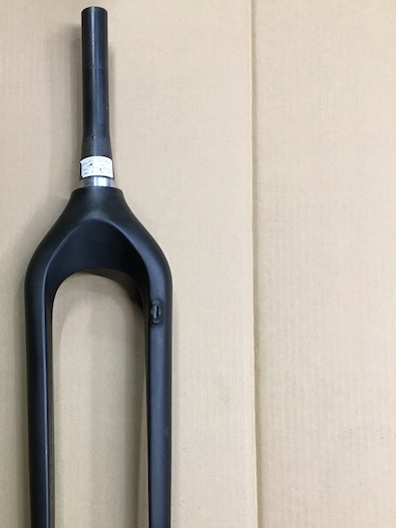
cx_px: 99
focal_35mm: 44
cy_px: 344
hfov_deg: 32.3
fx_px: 671
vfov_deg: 42.5
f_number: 2.2
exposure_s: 1/30
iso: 100
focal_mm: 4.15
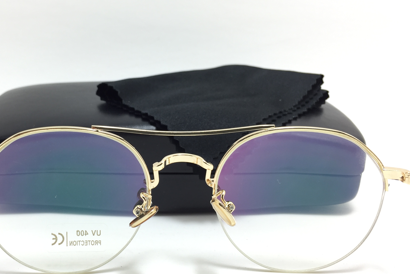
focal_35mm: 41
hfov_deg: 46.8
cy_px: 142
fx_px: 467
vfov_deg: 32.6
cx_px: 145
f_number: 2.2
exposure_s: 1/50
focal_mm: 4.15
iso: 32
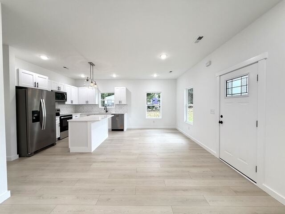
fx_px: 115
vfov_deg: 85.7
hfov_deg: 102.1
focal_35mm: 14
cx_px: 142
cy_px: 107
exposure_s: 1/120
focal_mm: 2.22
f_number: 2.2
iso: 100
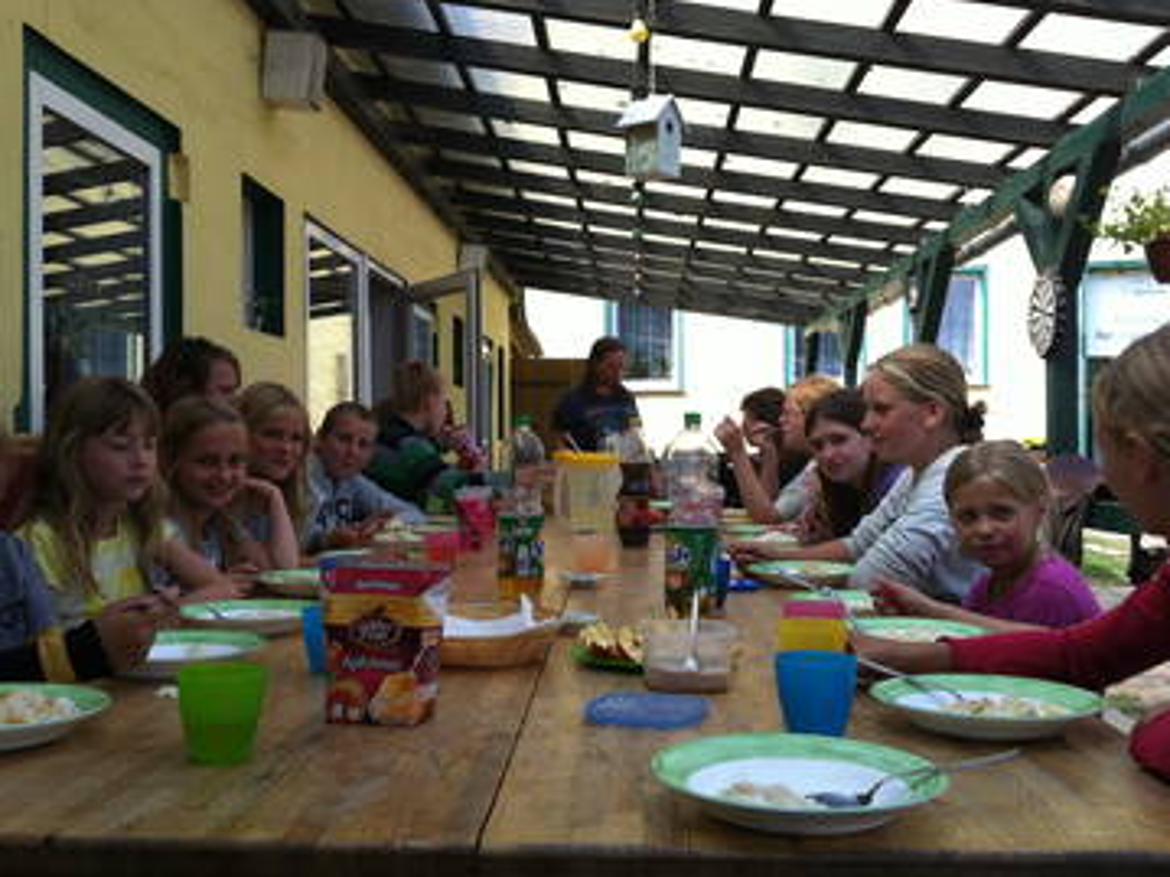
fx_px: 1318
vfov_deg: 36.8
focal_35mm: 39
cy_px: 456
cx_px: 570
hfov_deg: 47.9
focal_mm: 3.85
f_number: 2.8
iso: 80
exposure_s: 1/479
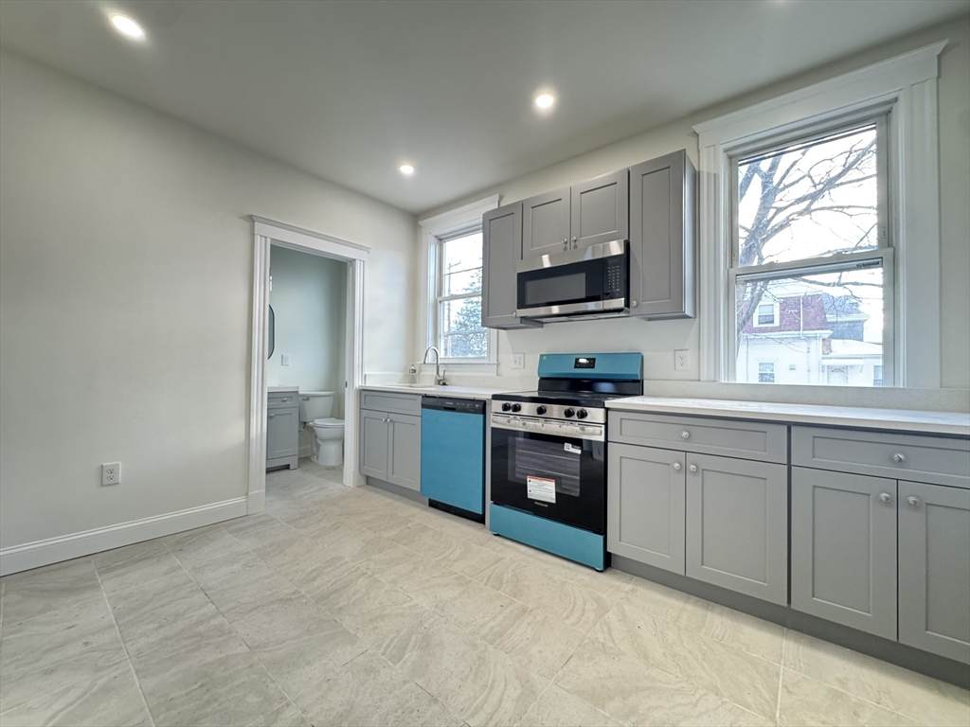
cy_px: 364
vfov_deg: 85.7
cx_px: 485
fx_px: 392
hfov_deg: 102.1
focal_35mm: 14
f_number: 2.2
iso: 320
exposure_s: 1/60
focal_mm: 2.22
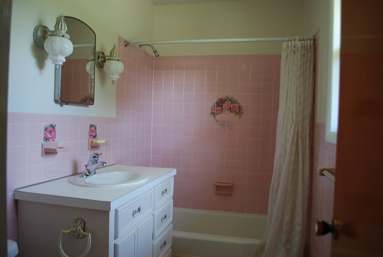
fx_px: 288
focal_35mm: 27
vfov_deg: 48.1
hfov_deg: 67.3
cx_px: 192
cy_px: 128
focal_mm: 18
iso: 200
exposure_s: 1/50
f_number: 3.5
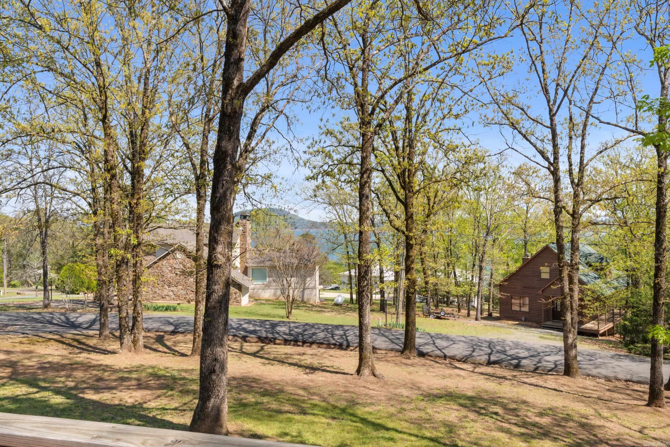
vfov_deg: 47.9
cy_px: 224
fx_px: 502
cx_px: 335
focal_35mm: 27
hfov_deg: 67.4
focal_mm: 18
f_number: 9
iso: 200
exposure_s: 1/320
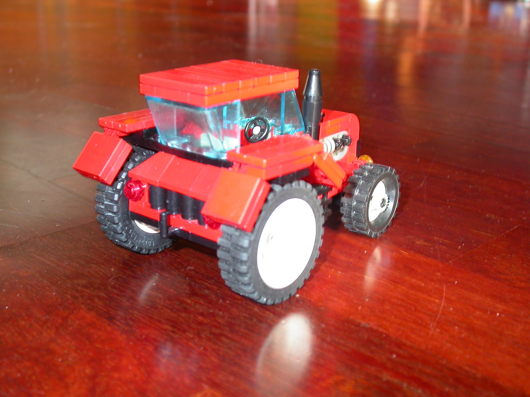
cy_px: 198
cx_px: 265
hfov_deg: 38.9
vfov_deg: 29.7
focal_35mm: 49
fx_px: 750
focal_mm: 10.2
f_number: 2.8
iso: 100
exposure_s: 1/30
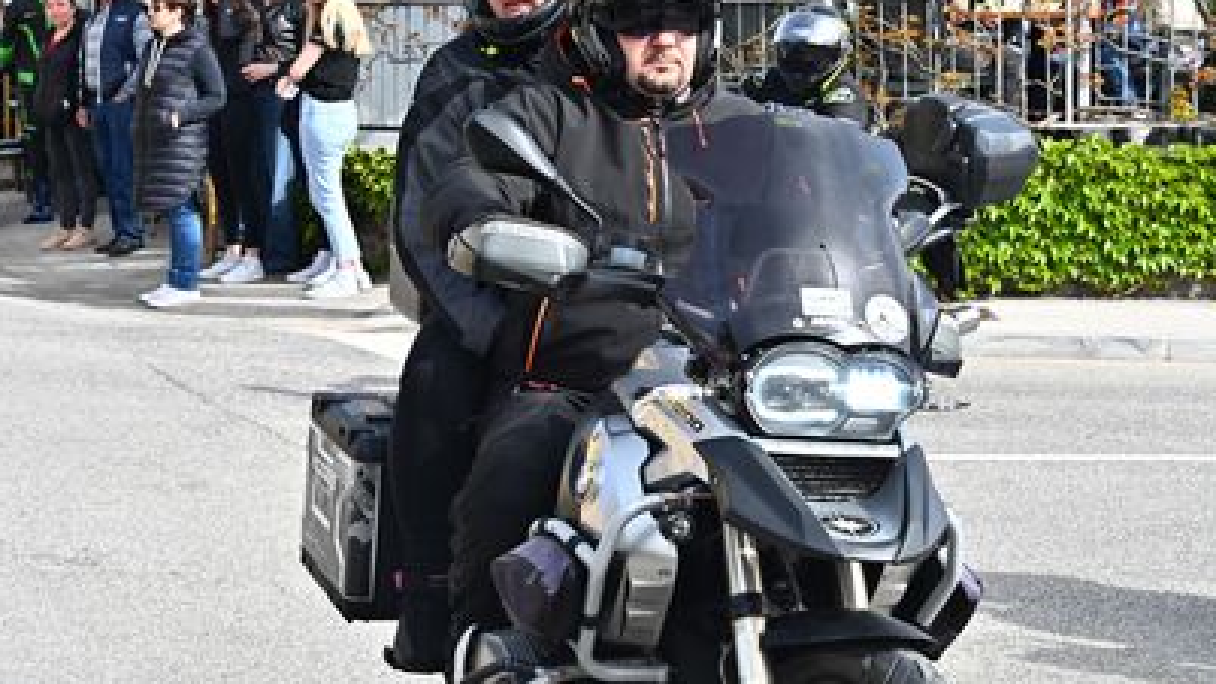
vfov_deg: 11.2
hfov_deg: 19.8
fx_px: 3482
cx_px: 620
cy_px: 242
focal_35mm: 108
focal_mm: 92
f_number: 10
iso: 1600
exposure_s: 1/1000
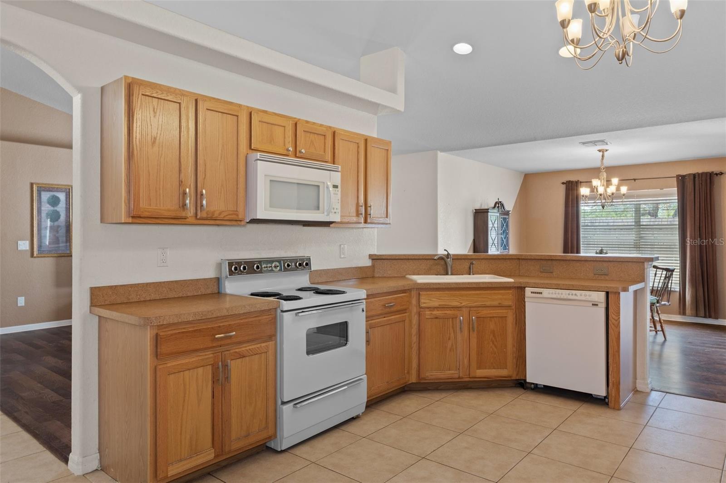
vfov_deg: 56.1
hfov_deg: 77.3
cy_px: 242
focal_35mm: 22
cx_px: 363
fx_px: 454
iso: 250
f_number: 8
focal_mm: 15
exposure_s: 1
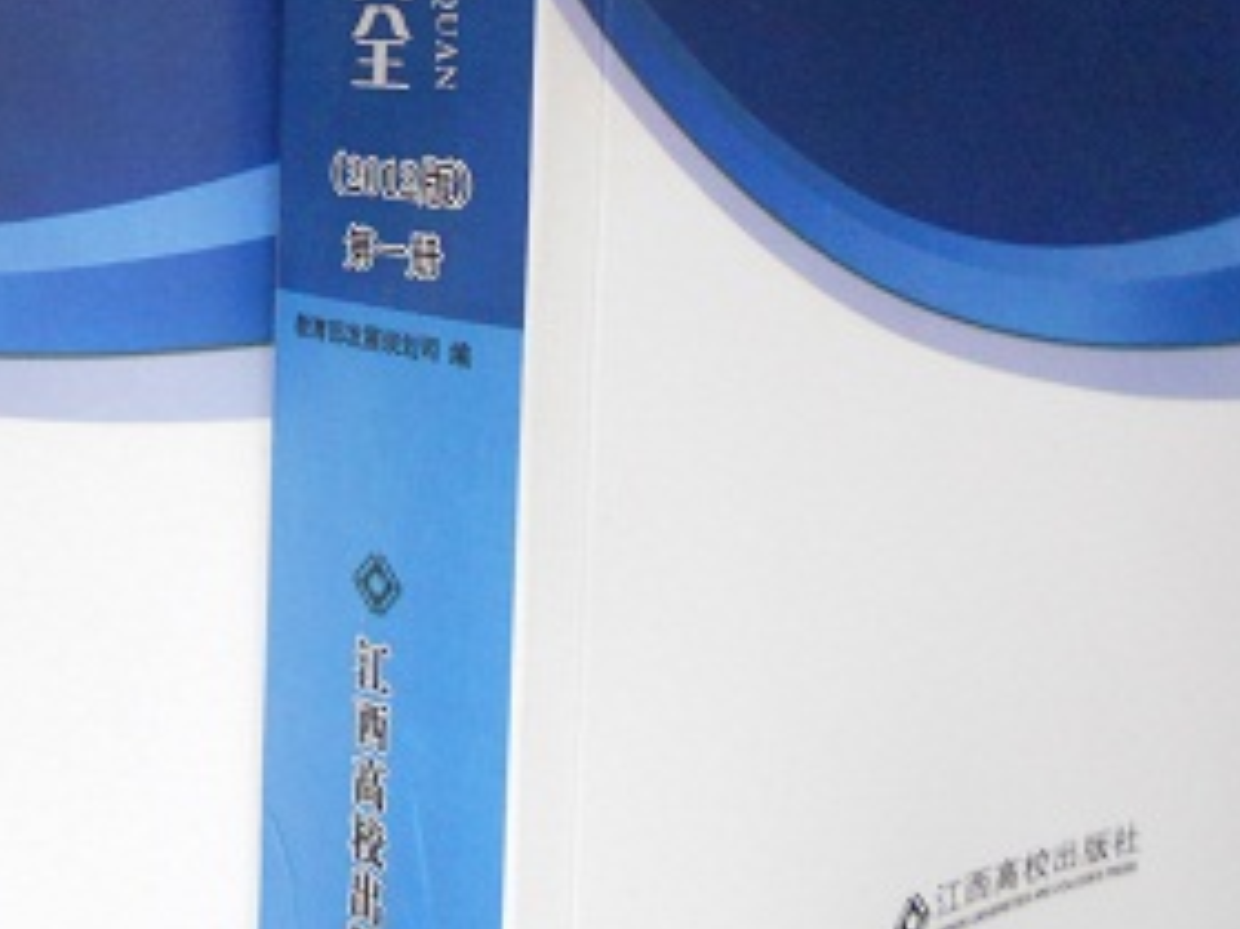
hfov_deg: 32.0
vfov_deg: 24.5
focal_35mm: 58
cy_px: 98
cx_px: 182
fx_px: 2077
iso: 400
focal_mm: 4.9
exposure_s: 1/13
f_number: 3.2
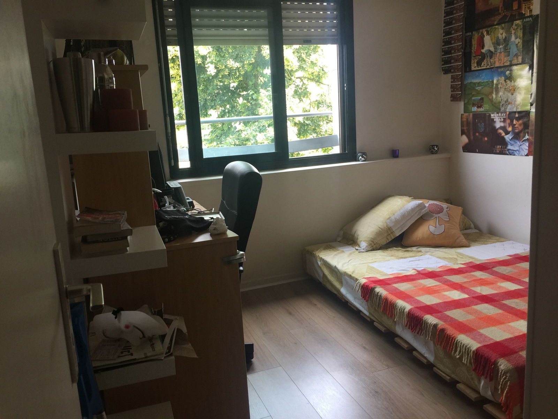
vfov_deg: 48.2
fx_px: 467
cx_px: 279
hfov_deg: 61.7
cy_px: 210
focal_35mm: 29
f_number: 2.2
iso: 32
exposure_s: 1/40
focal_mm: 4.15
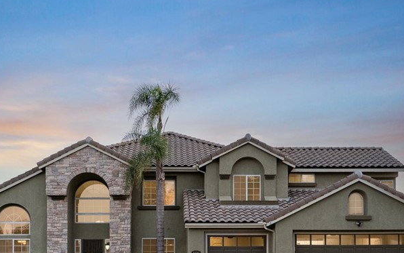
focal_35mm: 49
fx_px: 540
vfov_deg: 25.8
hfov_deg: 41.0
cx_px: 186
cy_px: 211
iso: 3200
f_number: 5
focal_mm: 28
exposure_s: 1/4000
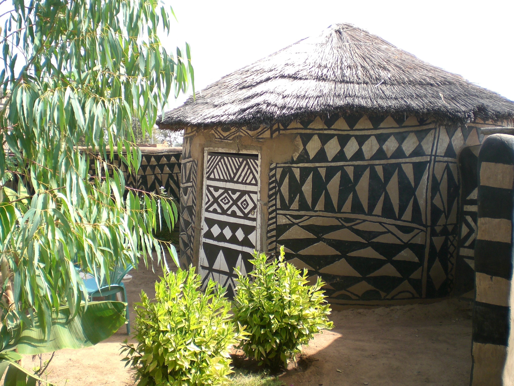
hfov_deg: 49.0
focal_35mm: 38
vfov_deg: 37.7
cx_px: 257
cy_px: 193
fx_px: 564
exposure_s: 1/250
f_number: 3.1
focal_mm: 6.3
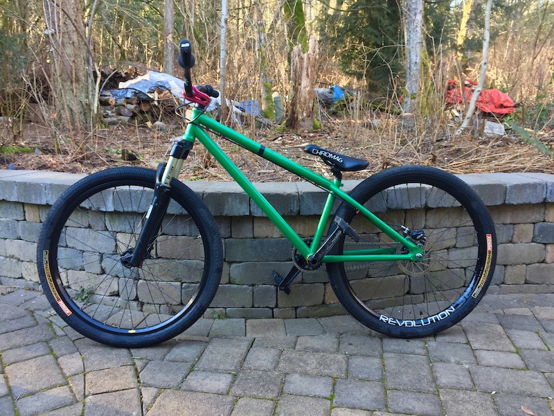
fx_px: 464
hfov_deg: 61.7
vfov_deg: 48.2
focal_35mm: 29
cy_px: 208
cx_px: 277
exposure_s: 1/30
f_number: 2.2
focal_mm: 4.15
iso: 40
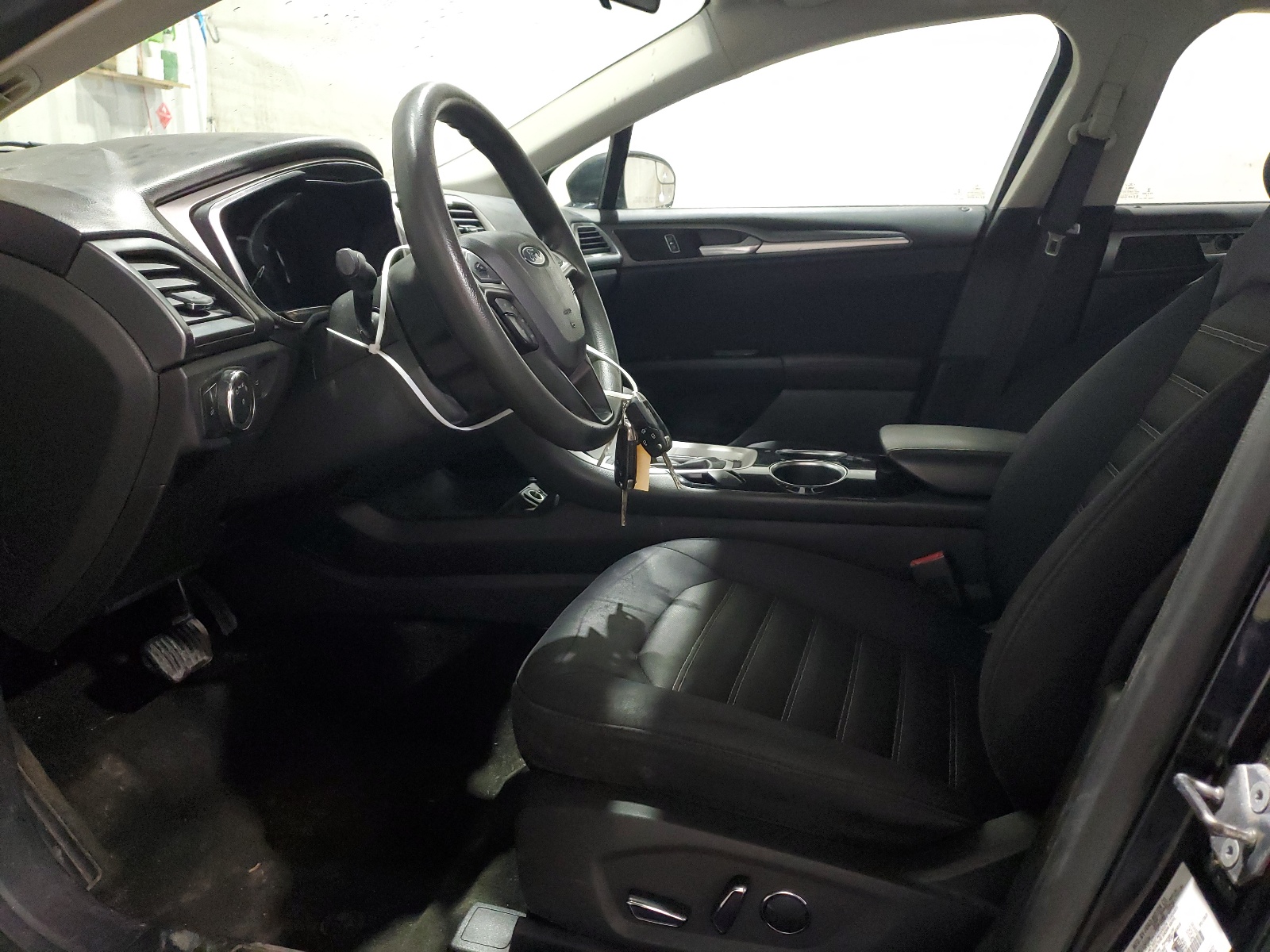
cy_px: 476
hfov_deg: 67.3
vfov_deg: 53.1
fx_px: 954
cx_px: 635
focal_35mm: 26
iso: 345
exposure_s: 1/40
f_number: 1.5
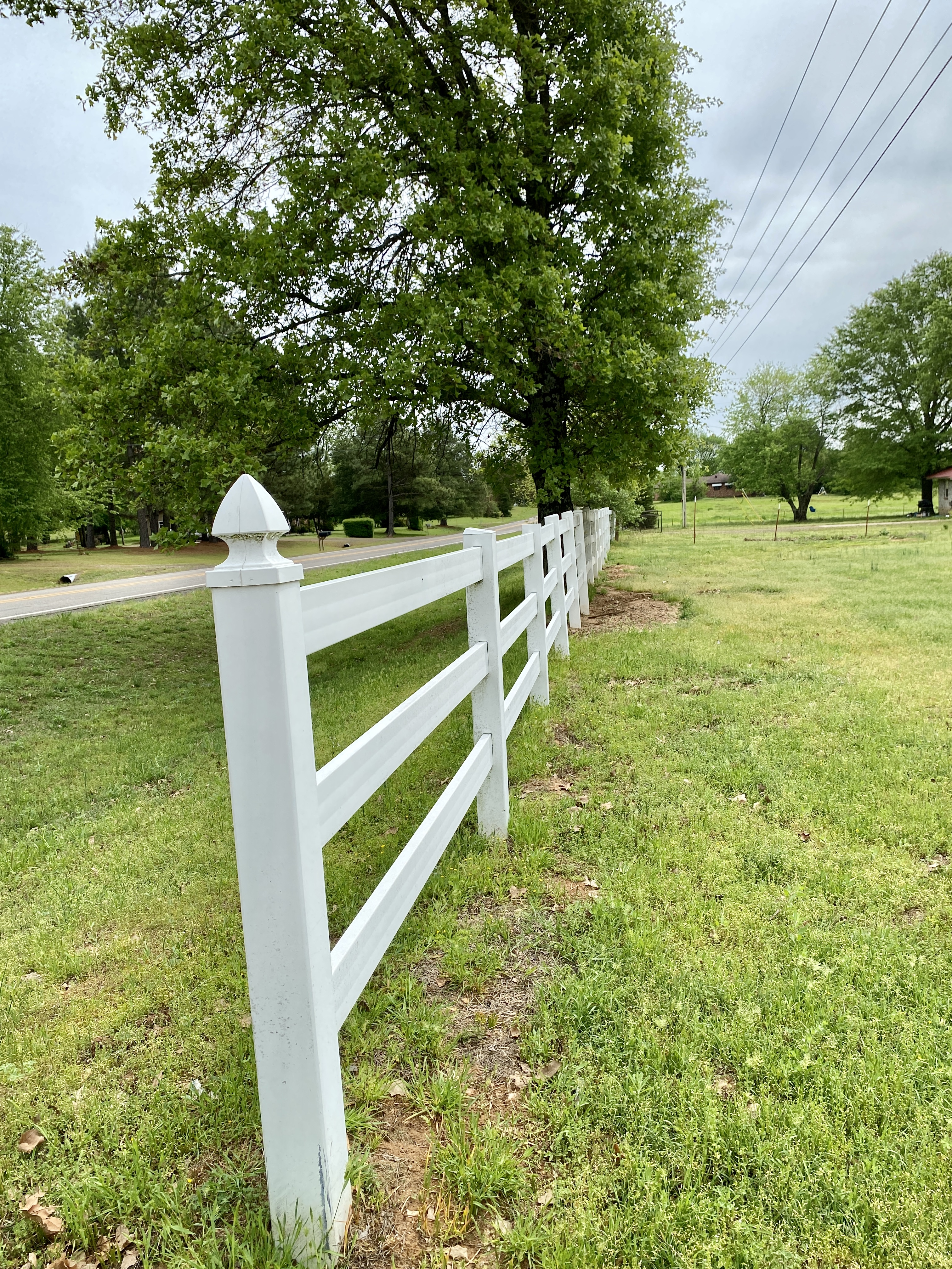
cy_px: 634
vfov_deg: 67.3
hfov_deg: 53.1
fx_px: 953
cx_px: 476
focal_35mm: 26
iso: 32
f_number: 1.8
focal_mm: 4.25
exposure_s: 1/1961
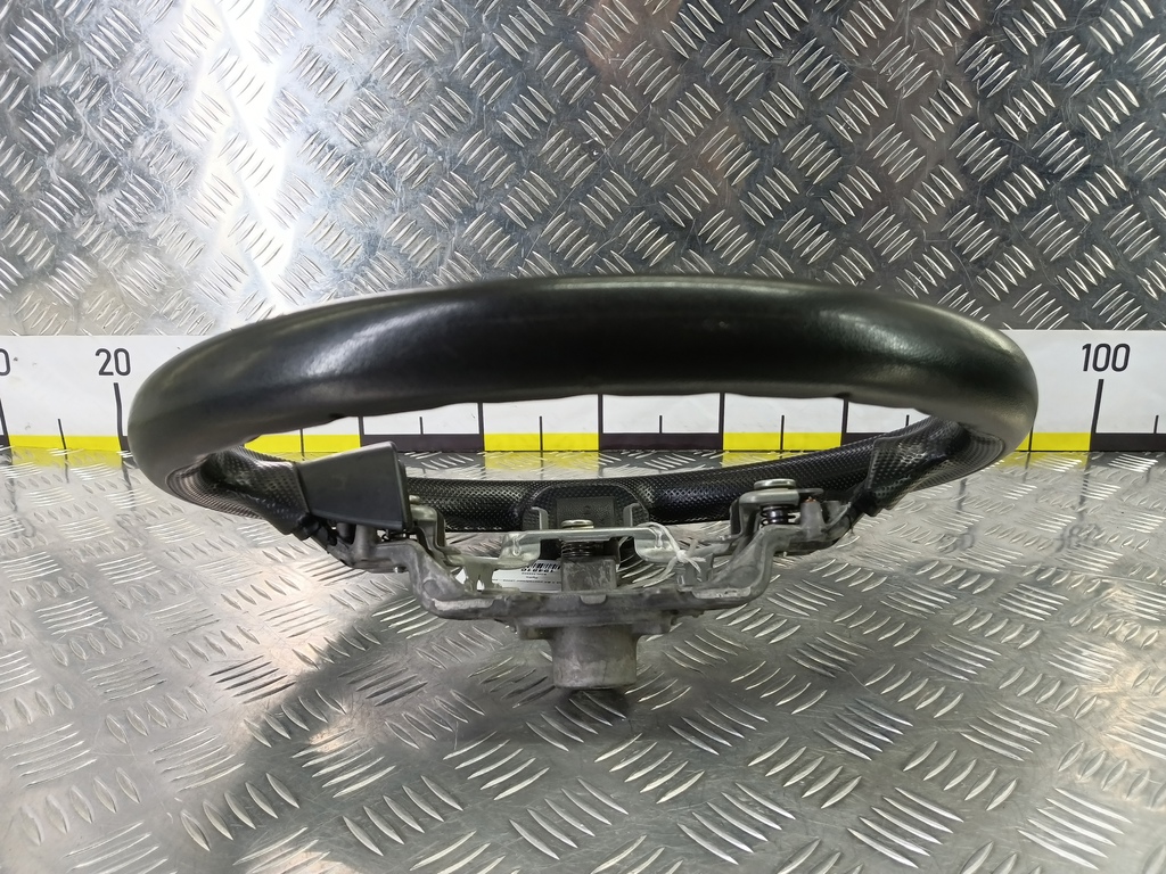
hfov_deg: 73.9
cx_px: 583
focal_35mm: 23
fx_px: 775
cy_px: 437
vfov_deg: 58.9
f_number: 1.6
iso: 163
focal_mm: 4.11
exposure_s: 1/50
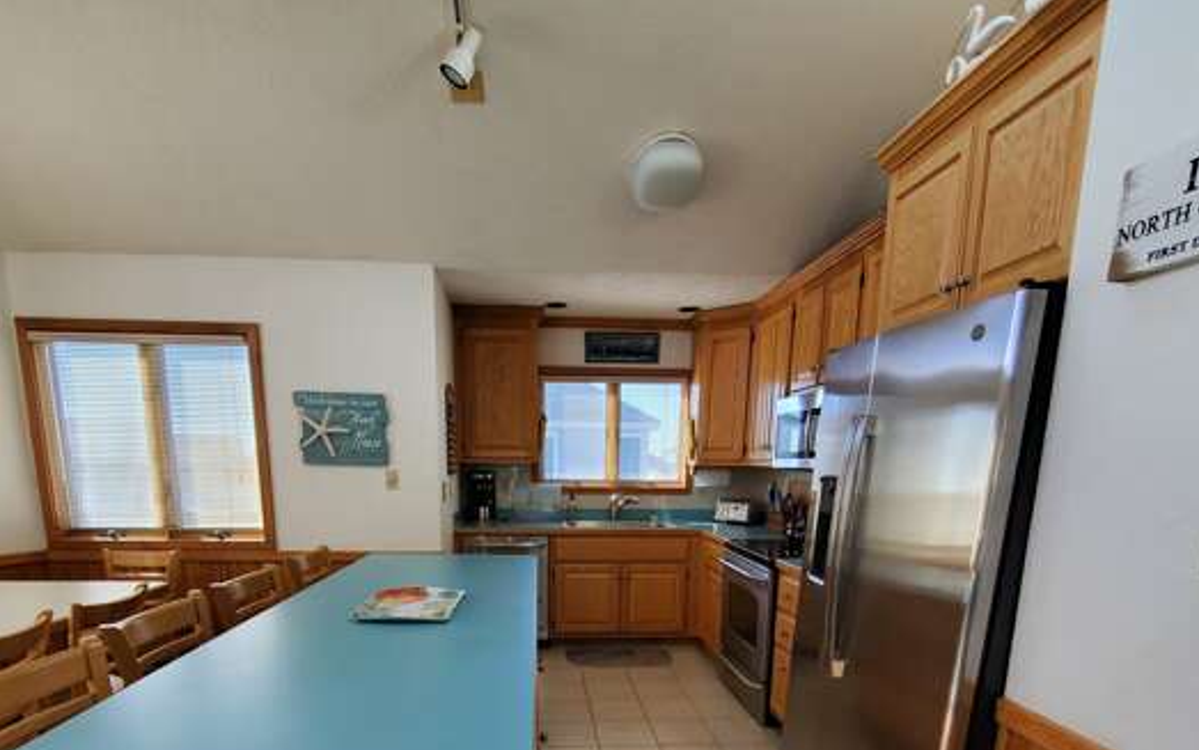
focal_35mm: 18
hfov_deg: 91.0
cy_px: 567
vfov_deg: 61.2
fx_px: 588
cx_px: 561
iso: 100
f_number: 2.2
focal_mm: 1.8
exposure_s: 1/120
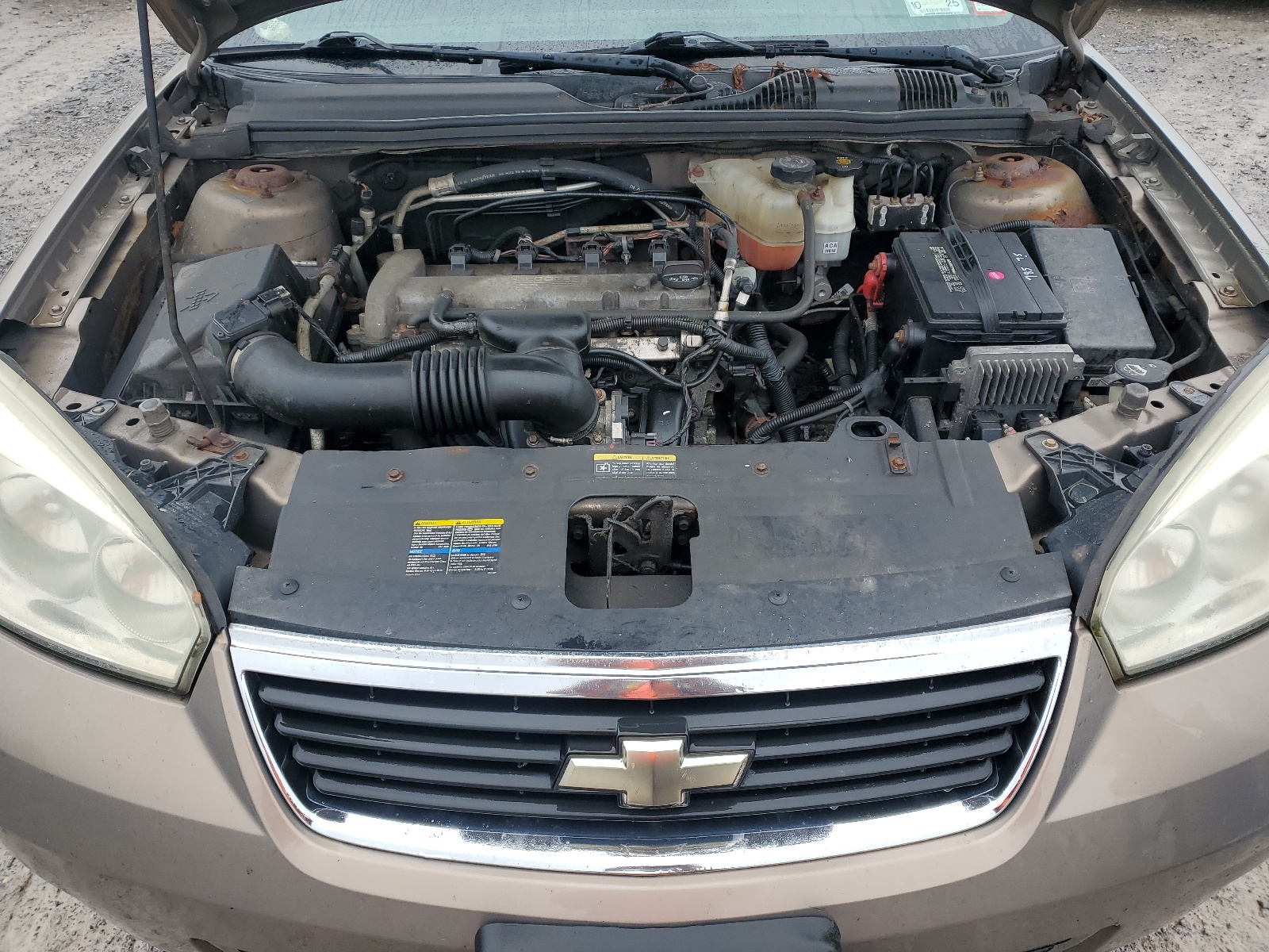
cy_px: 476
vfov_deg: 53.1
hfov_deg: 67.3
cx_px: 634
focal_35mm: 26
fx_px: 953
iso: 50
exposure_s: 1/667
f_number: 1.5
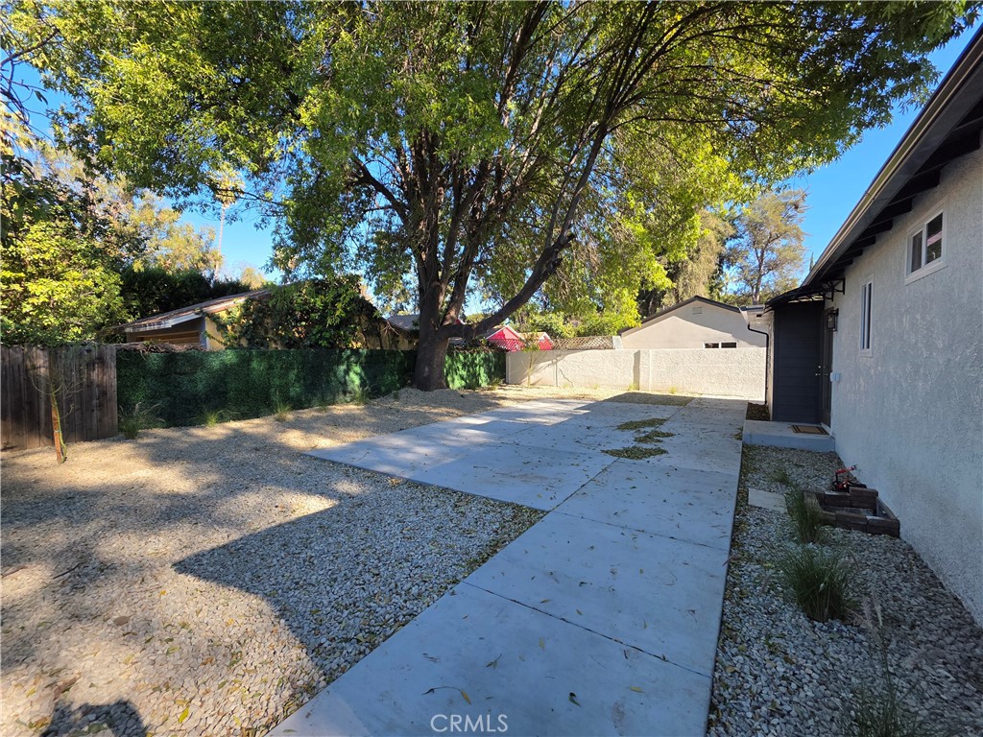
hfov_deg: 106.2
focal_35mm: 13
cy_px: 368
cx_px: 492
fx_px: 369
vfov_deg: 89.9
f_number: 1.9
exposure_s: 1/559
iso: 40
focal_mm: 2.2
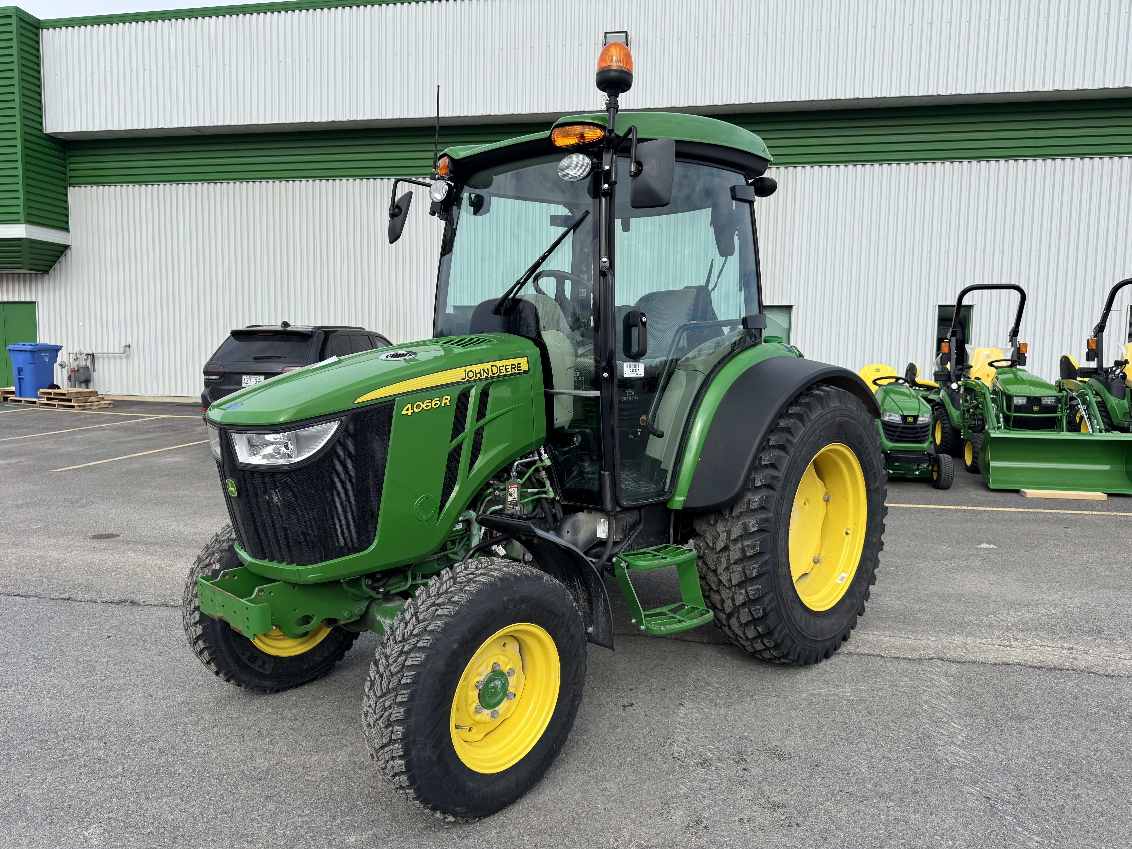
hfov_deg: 71.6
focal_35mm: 24
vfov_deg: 56.8
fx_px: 785
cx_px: 566
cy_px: 424
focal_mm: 6.76
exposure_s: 1/3413
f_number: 1.78
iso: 80
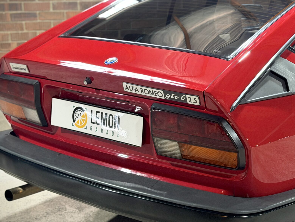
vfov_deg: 18.7
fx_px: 673
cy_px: 97
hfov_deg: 24.5
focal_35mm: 79
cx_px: 206
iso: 400
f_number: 1.78
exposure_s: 1/33
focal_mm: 6.76
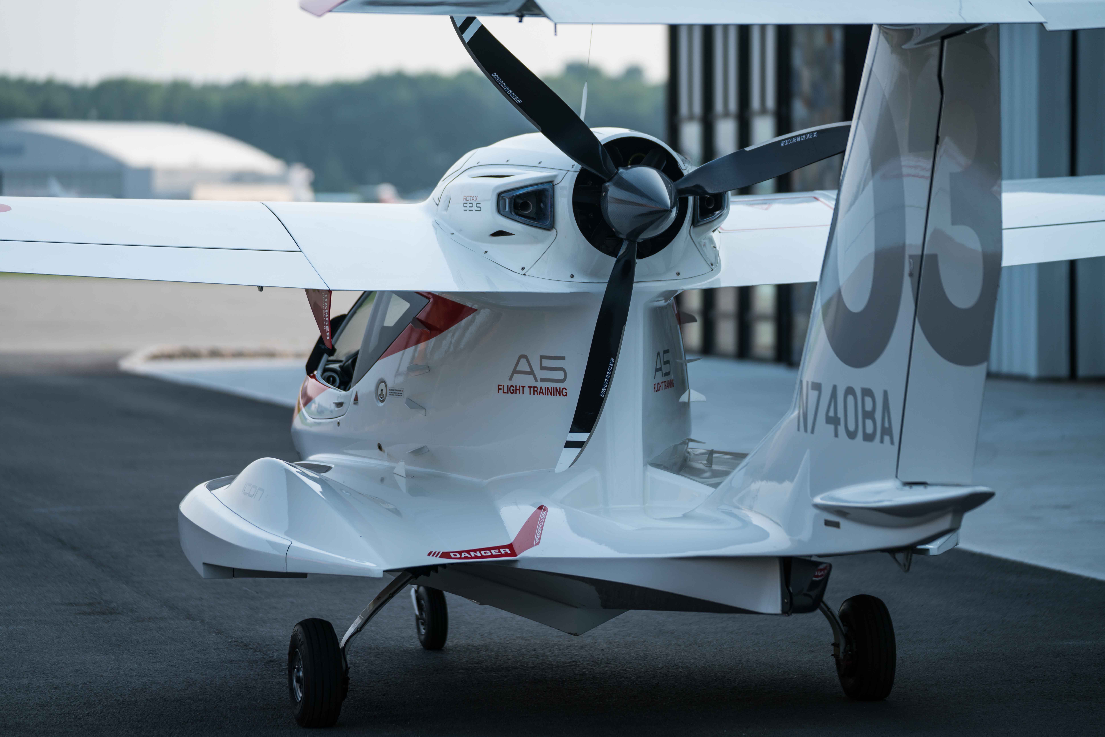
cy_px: 368
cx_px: 552
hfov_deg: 15.0
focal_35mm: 137
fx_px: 4206
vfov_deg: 10.0
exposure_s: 1/1000
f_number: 2.8
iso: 100
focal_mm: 137
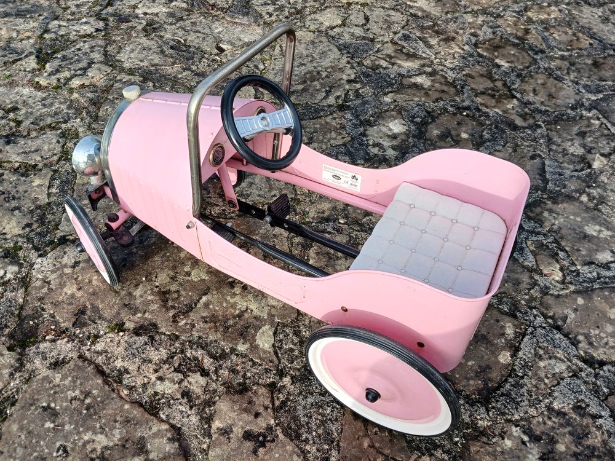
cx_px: 308
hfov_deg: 65.3
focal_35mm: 27
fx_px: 480
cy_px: 230
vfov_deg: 51.4
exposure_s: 1/249
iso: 20
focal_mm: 3.98
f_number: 1.8
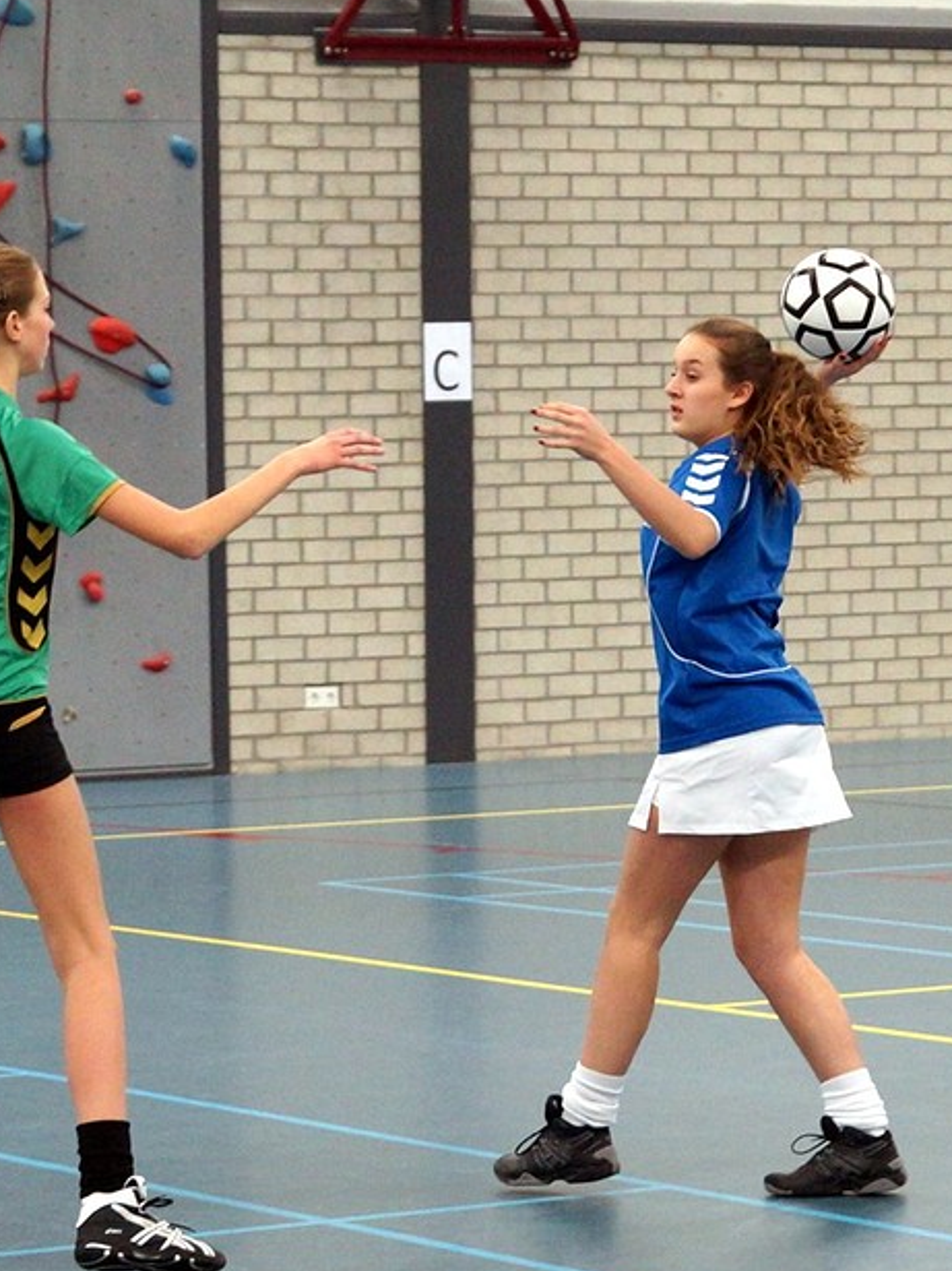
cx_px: 318
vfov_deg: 16.4
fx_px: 4402
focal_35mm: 120
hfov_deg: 12.3
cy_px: 672
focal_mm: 50
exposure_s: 1/250
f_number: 3.2
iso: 1250
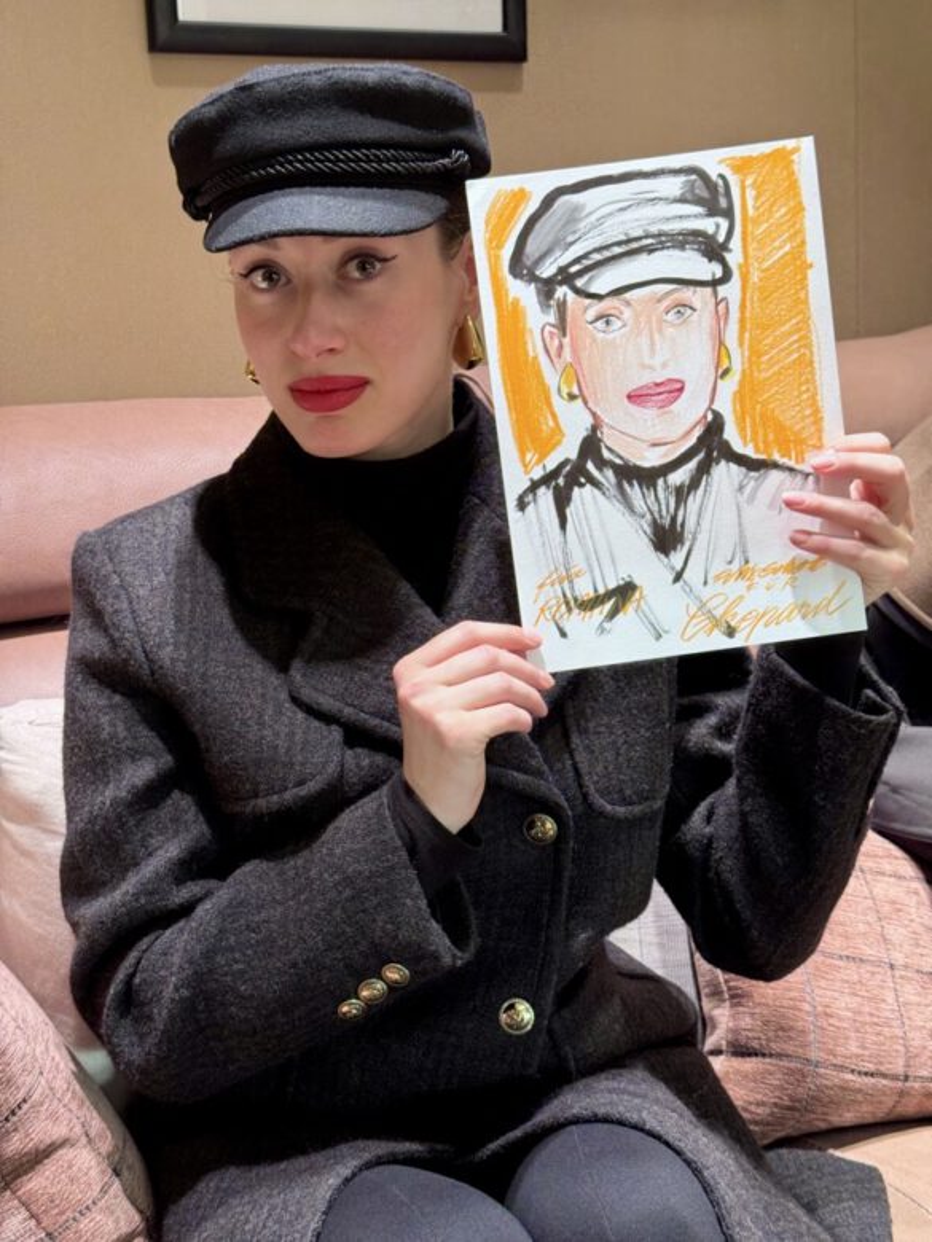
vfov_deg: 39.7
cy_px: 621
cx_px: 466
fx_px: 1723
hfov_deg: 30.3
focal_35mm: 48
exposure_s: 1/50
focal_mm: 6.76
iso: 64
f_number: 1.78
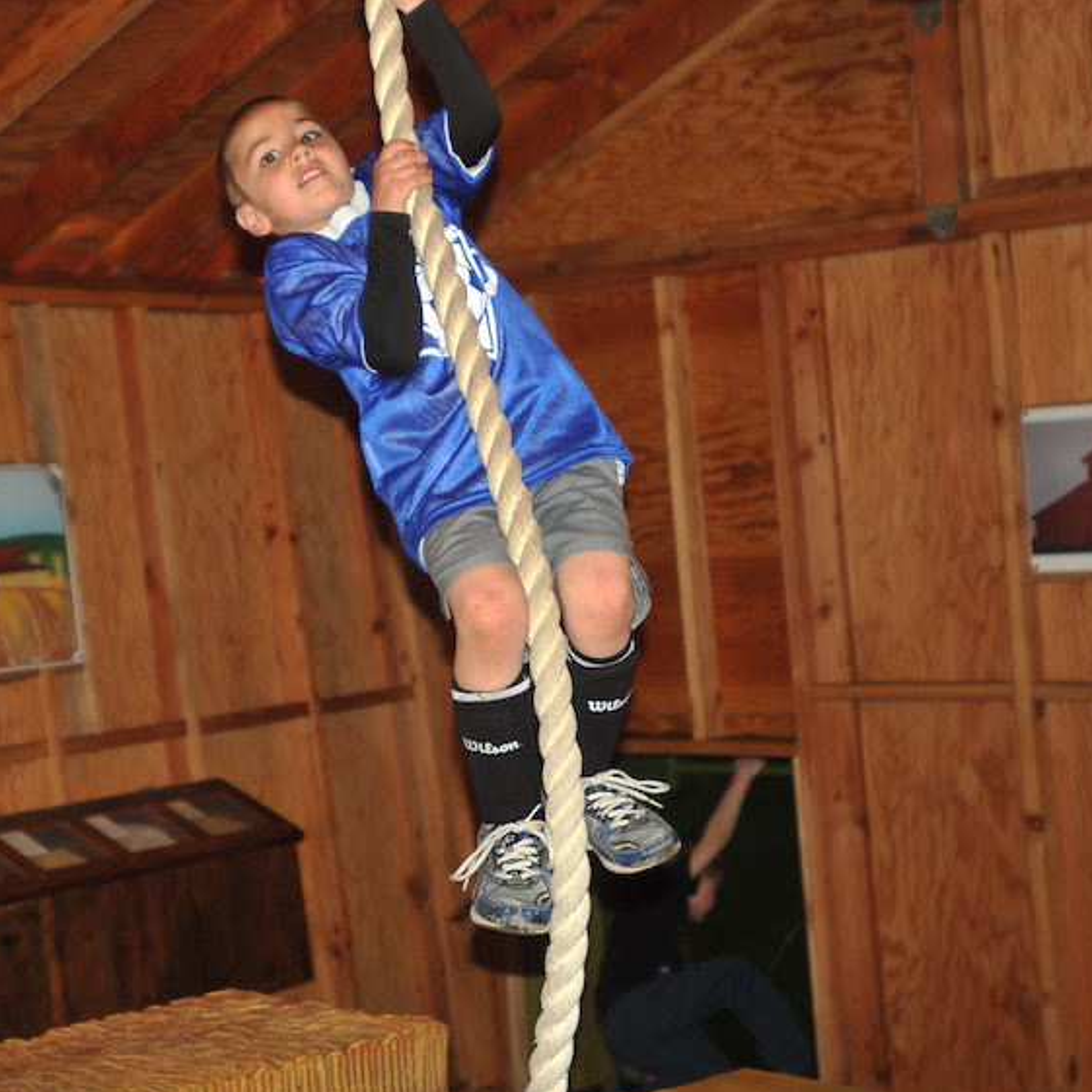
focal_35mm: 62
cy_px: 358
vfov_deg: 27.5
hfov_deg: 27.6
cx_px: 397
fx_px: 2213
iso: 100
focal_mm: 32
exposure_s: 1/200
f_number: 2.8
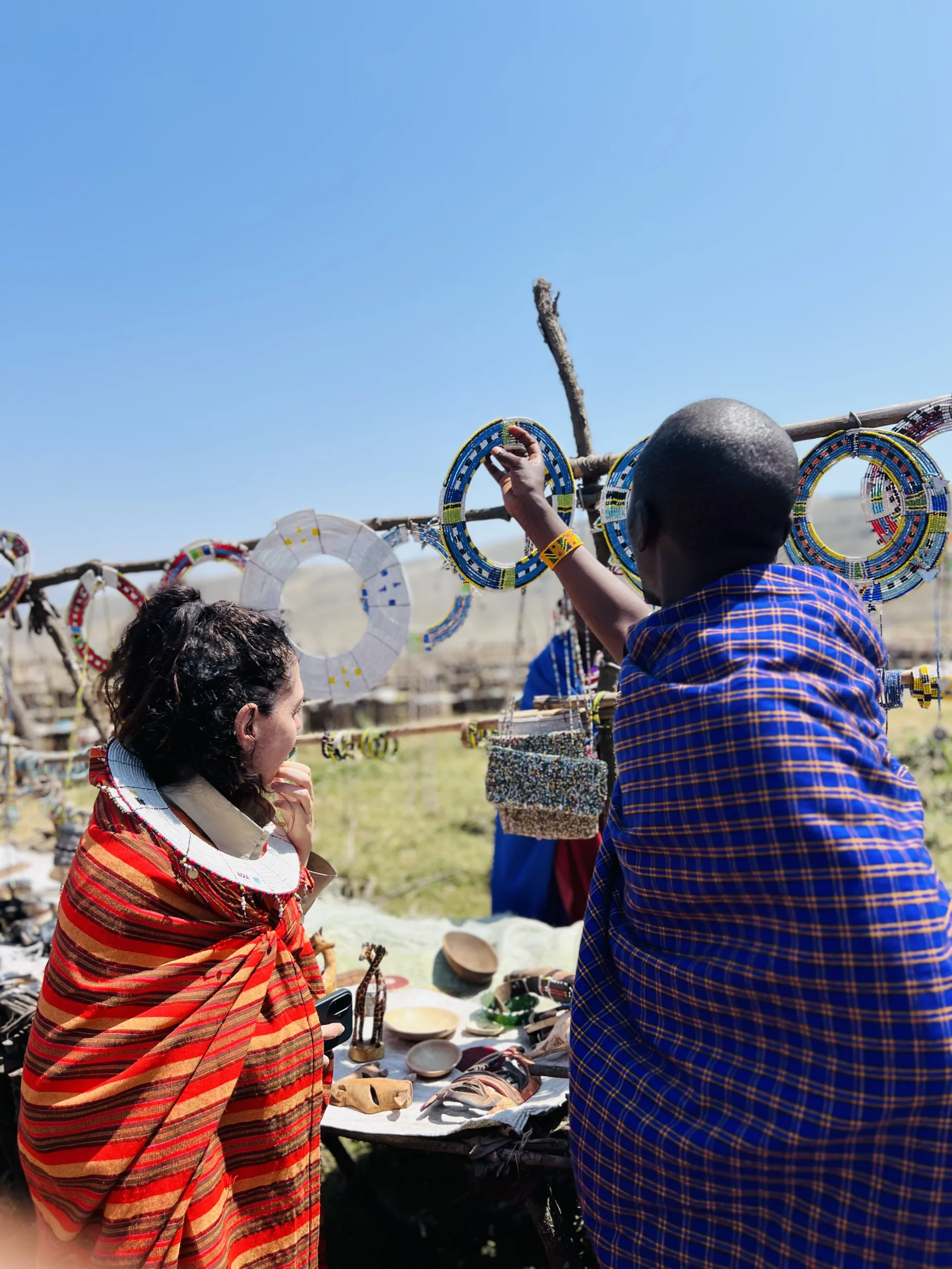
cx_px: 476
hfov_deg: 53.1
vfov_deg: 67.3
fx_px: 953
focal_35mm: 26
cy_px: 634
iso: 50
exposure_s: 1/3968
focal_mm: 5.7
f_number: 1.5
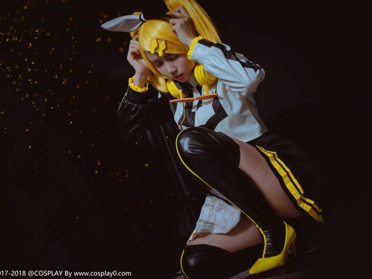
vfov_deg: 26.6
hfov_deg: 34.9
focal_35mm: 55
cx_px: 178
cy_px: 139
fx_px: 591
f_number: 2
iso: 500
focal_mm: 50
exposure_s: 1/125
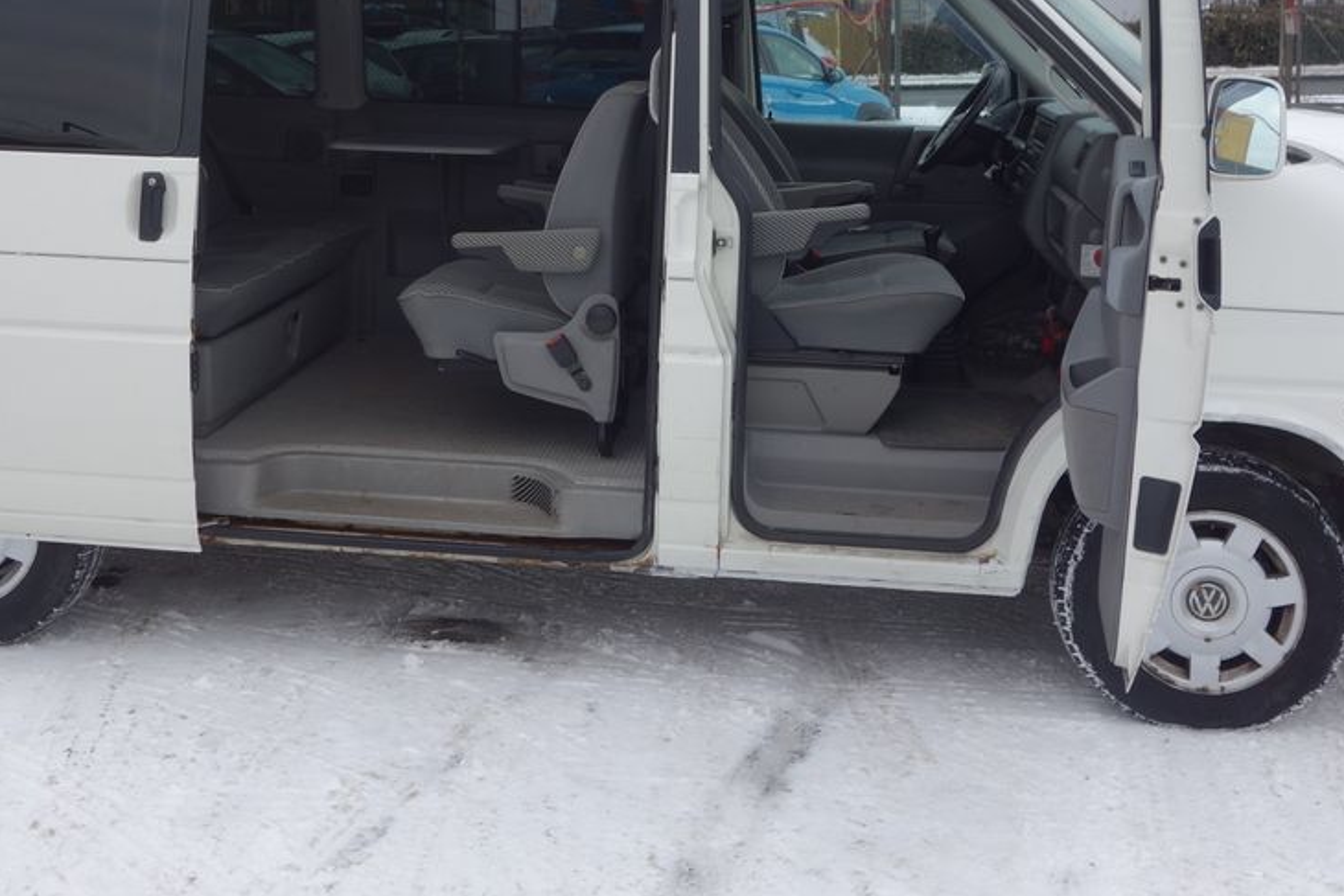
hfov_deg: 42.7
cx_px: 600
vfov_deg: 28.5
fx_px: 1718
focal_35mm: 46
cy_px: 162
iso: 125
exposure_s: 1/100
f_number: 4.5
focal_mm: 10.4
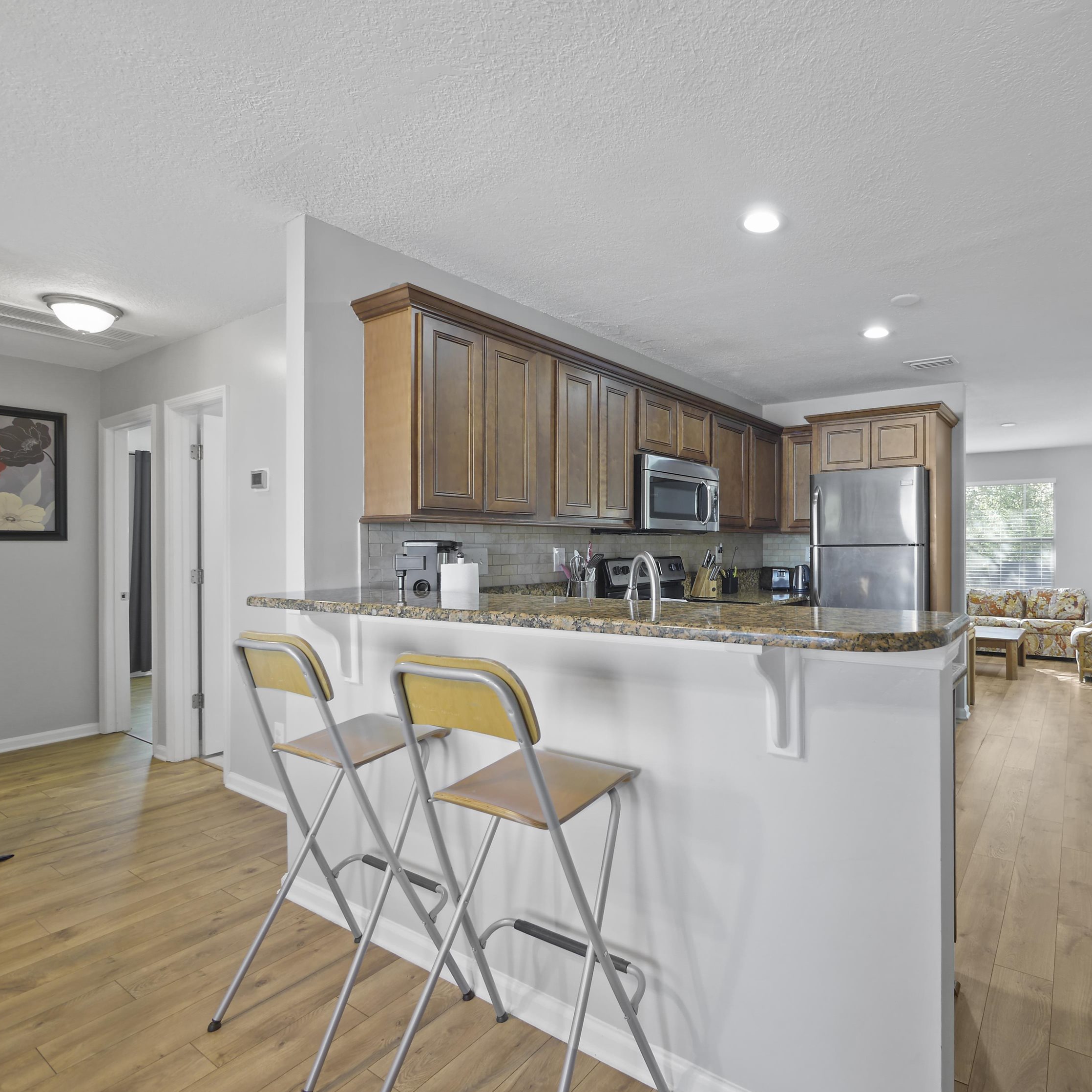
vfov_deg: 84.0
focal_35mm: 17
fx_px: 607
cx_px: 700
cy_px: 552
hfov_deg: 82.0
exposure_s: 1/6
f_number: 4
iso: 400
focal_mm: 7
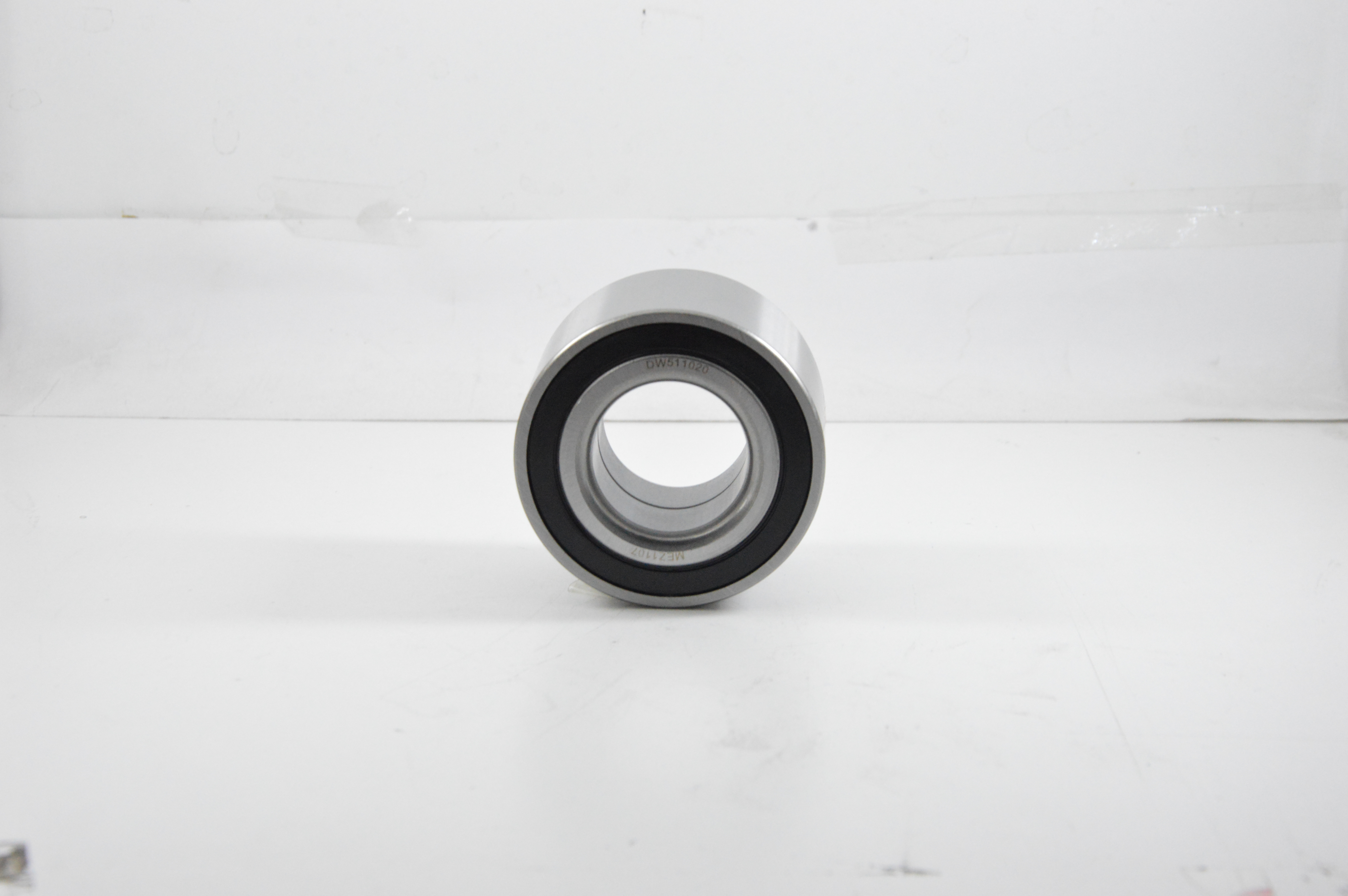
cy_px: 448
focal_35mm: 75
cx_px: 674
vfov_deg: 18.1
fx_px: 2806
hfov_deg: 27.0
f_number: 8
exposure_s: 1/100
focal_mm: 50
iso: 3200
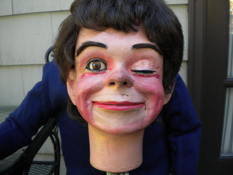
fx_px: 236
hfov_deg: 52.6
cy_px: 88
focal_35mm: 35
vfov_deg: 40.7
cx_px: 116
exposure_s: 1/60.7
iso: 150
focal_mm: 6.3
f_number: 3.1
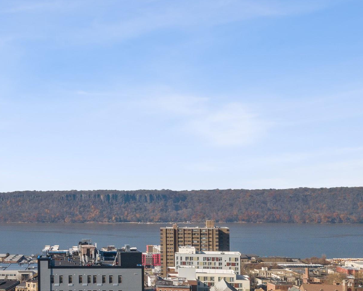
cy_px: 166
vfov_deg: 34.9
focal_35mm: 43
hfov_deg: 40.6
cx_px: 59
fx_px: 462
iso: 200
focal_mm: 4.73
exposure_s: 1/80
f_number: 2.2
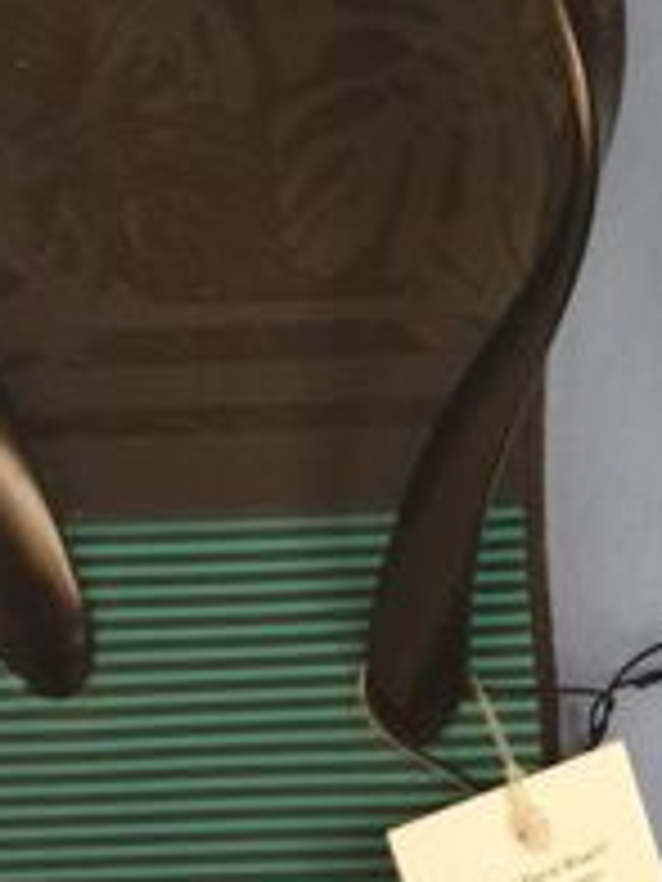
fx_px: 2167
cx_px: 838
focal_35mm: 85
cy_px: 320
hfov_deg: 16.5
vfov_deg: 23.0
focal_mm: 4.3
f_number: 1.5
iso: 320
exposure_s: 1/13
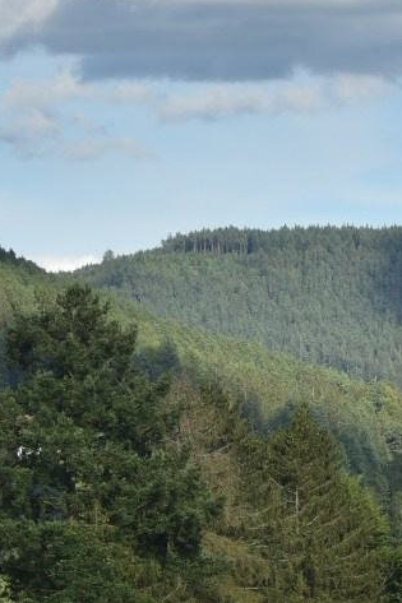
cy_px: 538
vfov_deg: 7.5
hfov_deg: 5.0
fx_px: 4593
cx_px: 242
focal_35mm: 274
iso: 160
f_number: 2.8
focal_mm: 80
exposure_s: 1/2500
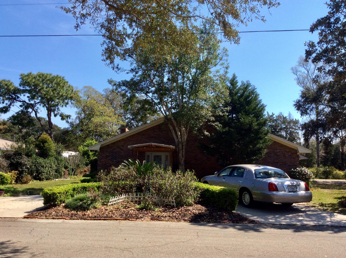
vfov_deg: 44.1
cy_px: 129
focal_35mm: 32
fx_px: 319
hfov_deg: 56.9
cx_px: 173
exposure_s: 1/1144
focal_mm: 3.3
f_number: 2.4
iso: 32
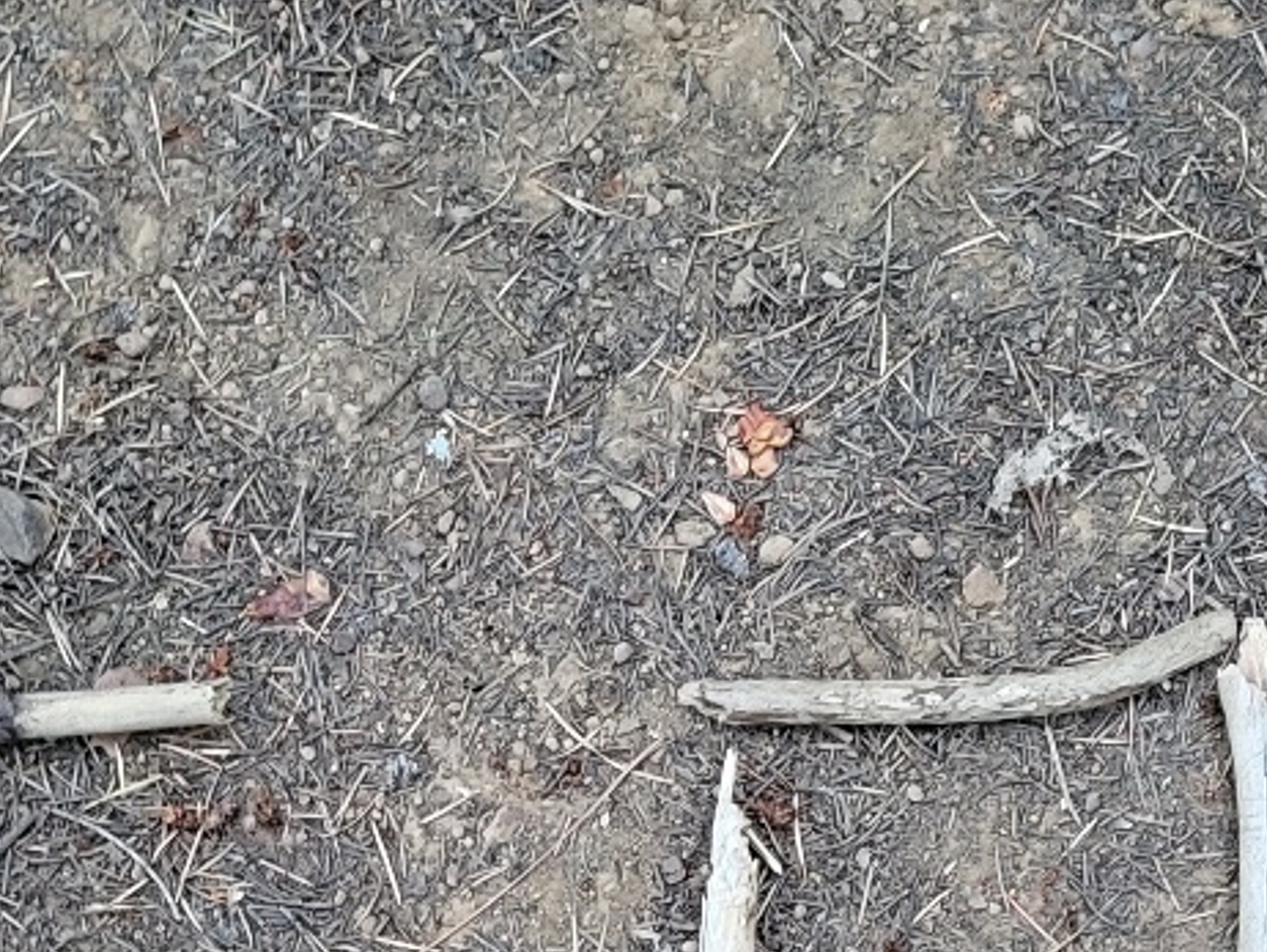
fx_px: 3296
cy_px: 1199
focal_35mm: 90
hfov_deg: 21.7
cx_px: 754
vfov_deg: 15.7
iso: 500
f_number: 1.8
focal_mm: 5.4
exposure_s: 1/25
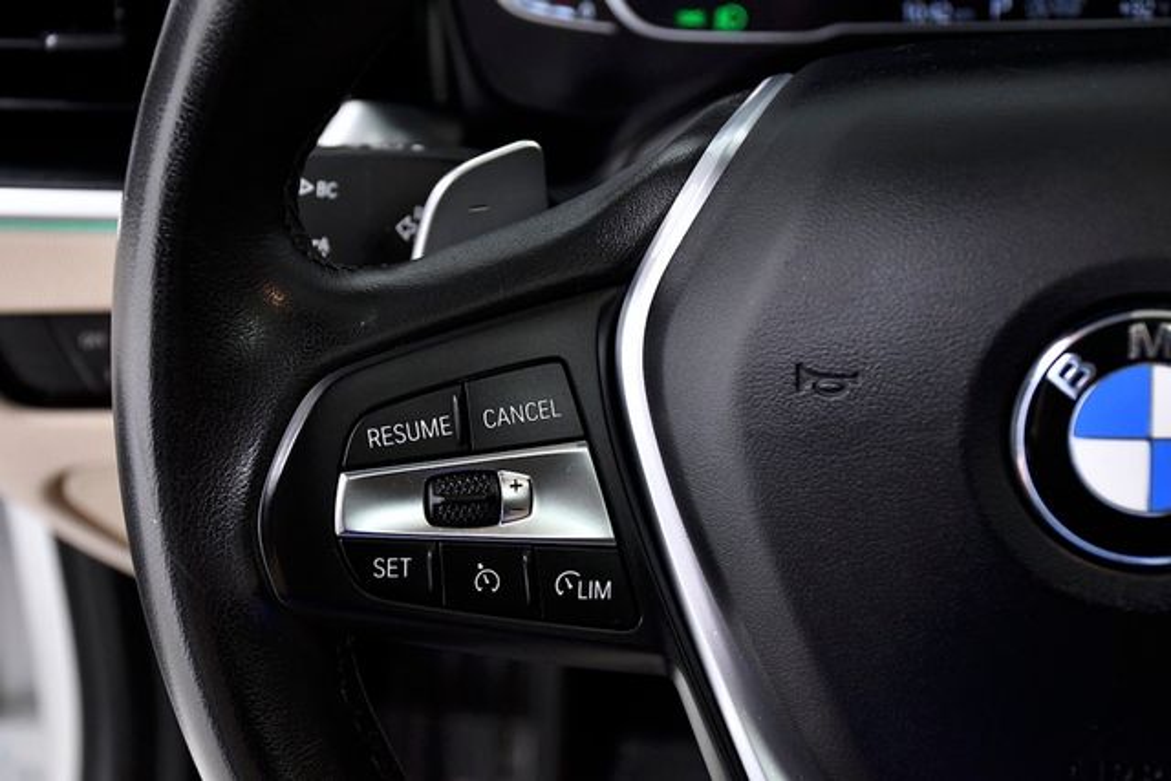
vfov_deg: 20.3
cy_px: 390
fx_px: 2180
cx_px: 586
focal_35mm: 67
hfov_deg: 30.1
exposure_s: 1/125
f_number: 5.6
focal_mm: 45
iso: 2500
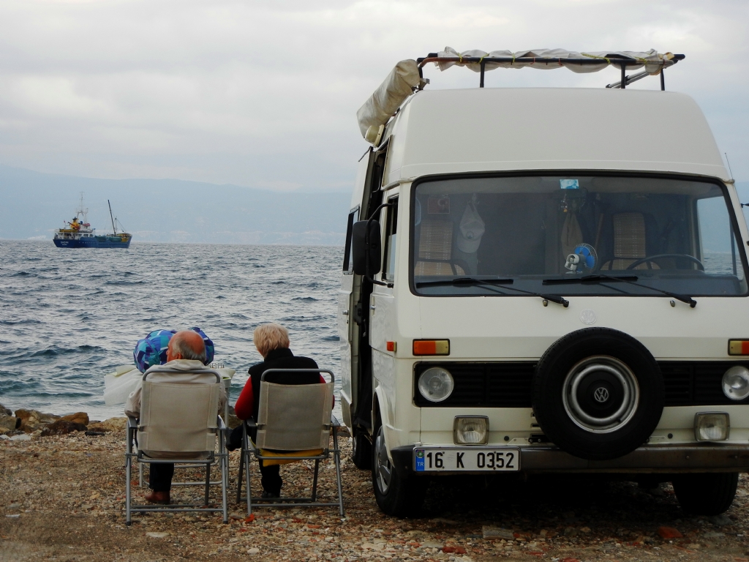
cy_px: 281
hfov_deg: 25.3
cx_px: 374
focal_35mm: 77
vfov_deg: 19.1
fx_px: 1666
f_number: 4.3
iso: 160
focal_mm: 13.9
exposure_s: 1/146
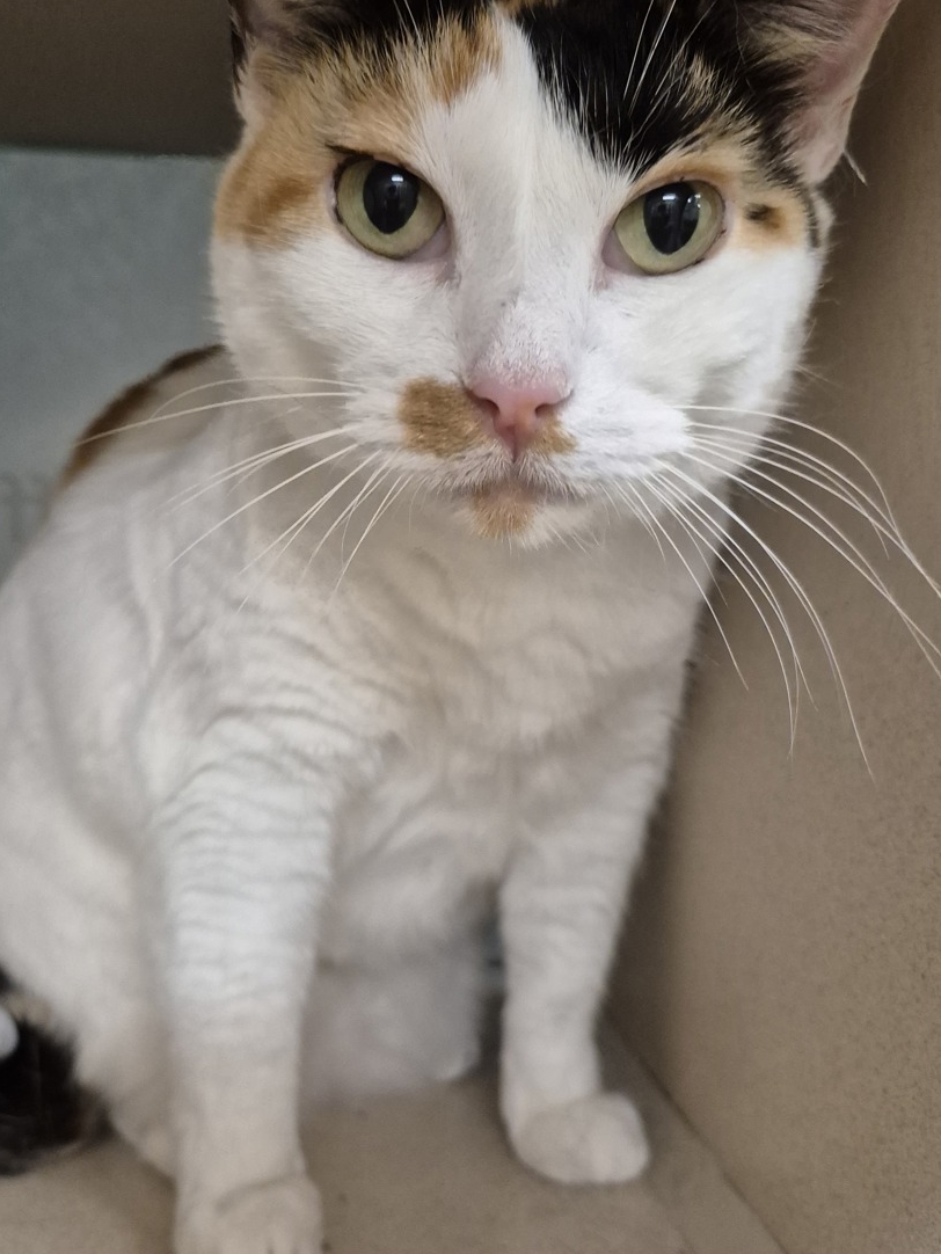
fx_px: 1051
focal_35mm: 29
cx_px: 397
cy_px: 524
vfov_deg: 61.3
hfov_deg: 48.1
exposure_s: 1/120
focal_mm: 5.4
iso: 800
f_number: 1.8
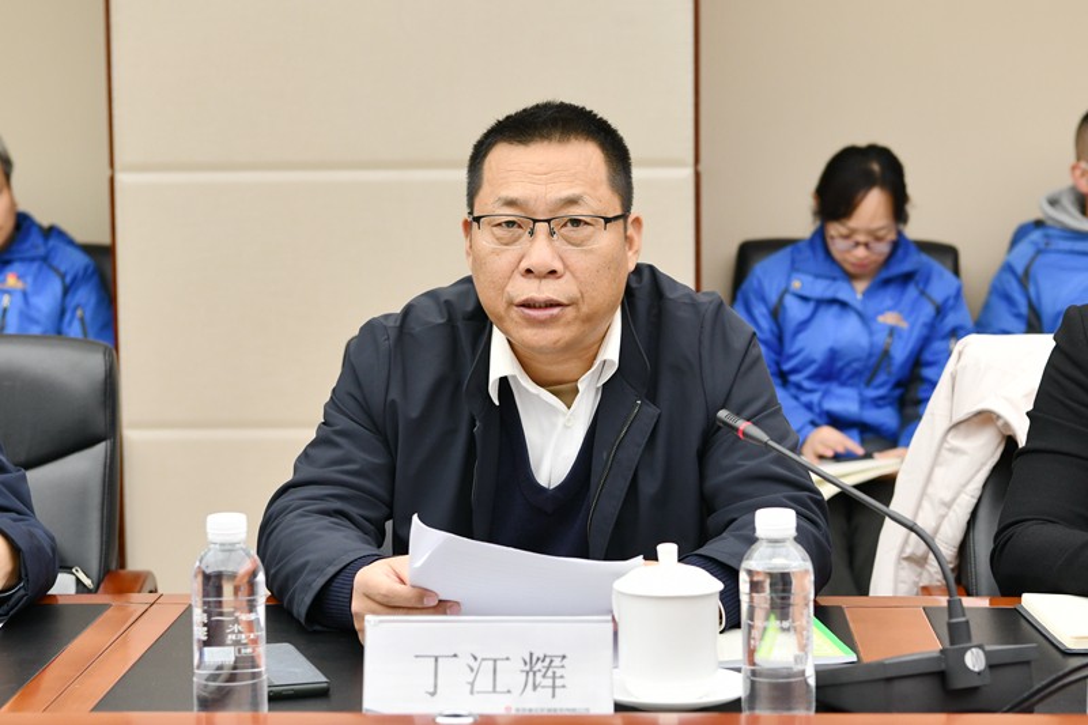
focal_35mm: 60
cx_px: 544
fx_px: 1813
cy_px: 362
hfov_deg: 33.4
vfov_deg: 22.6
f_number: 5
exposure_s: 1/160
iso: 1000
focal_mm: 60
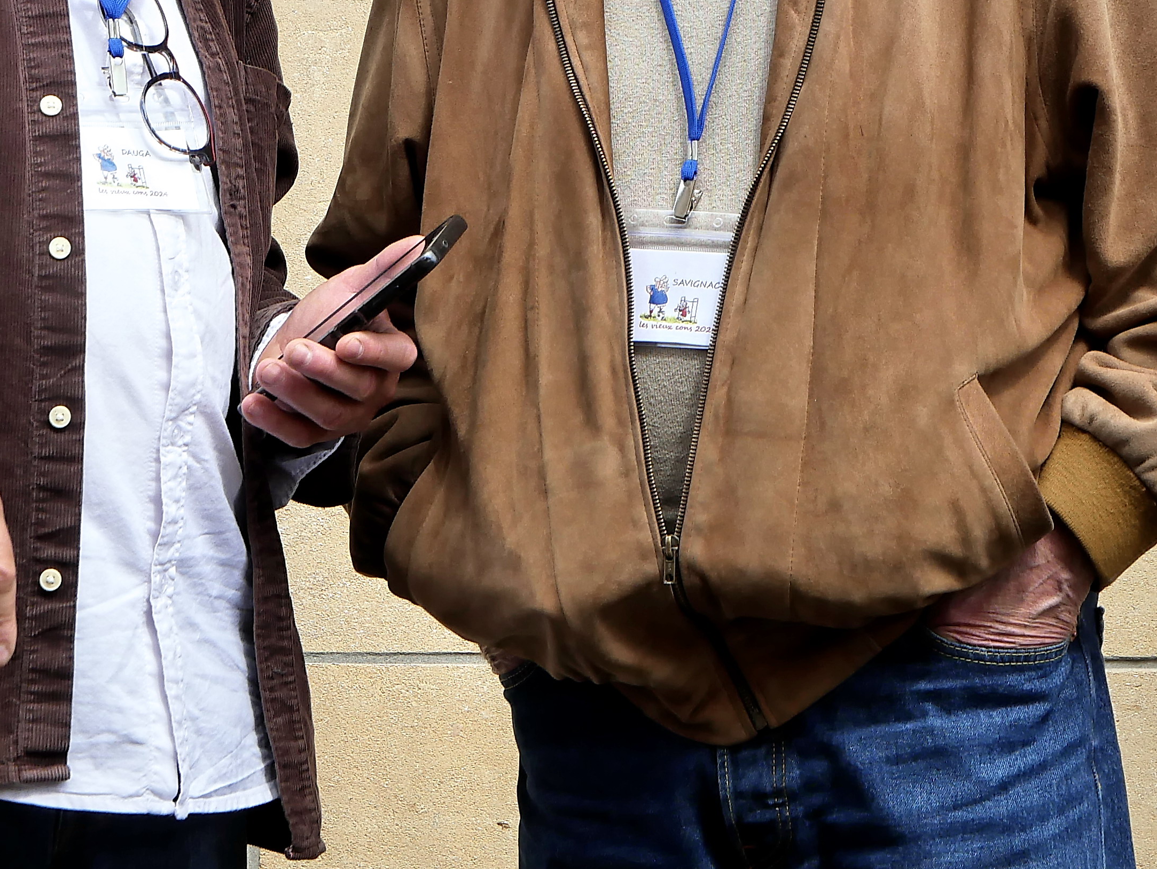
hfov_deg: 10.1
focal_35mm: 195
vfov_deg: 7.6
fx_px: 6521
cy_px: 74
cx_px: 446
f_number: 5.6
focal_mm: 46
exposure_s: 1/800
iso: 200
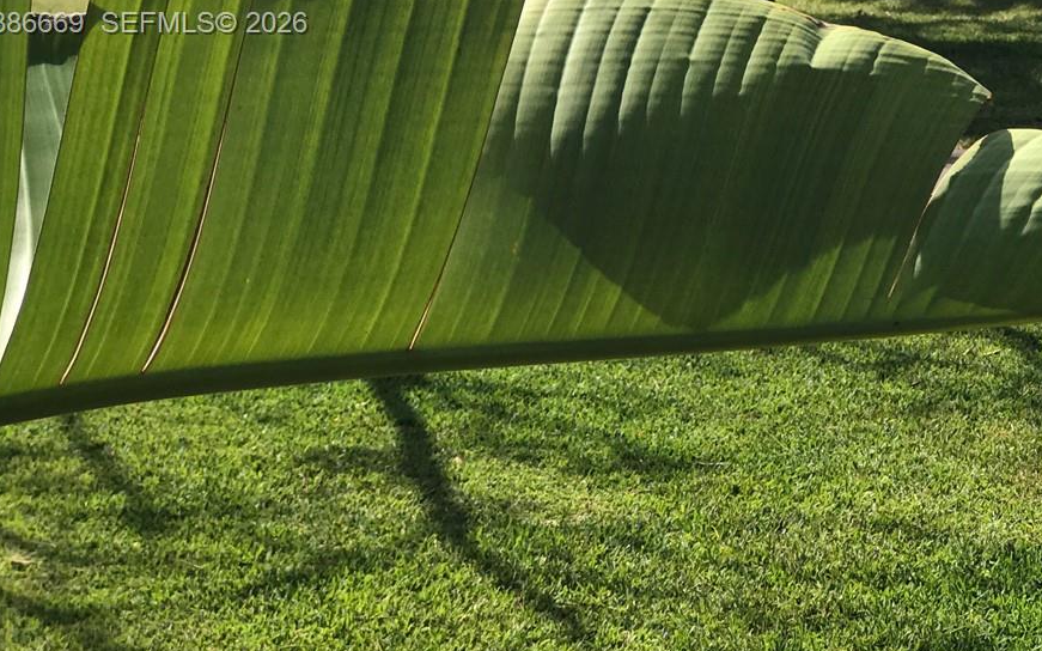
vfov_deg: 11.7
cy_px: 25
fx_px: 3152
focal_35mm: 111
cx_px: 892
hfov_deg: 18.5
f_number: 2.8
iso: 20
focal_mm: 6.6
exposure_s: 1/709
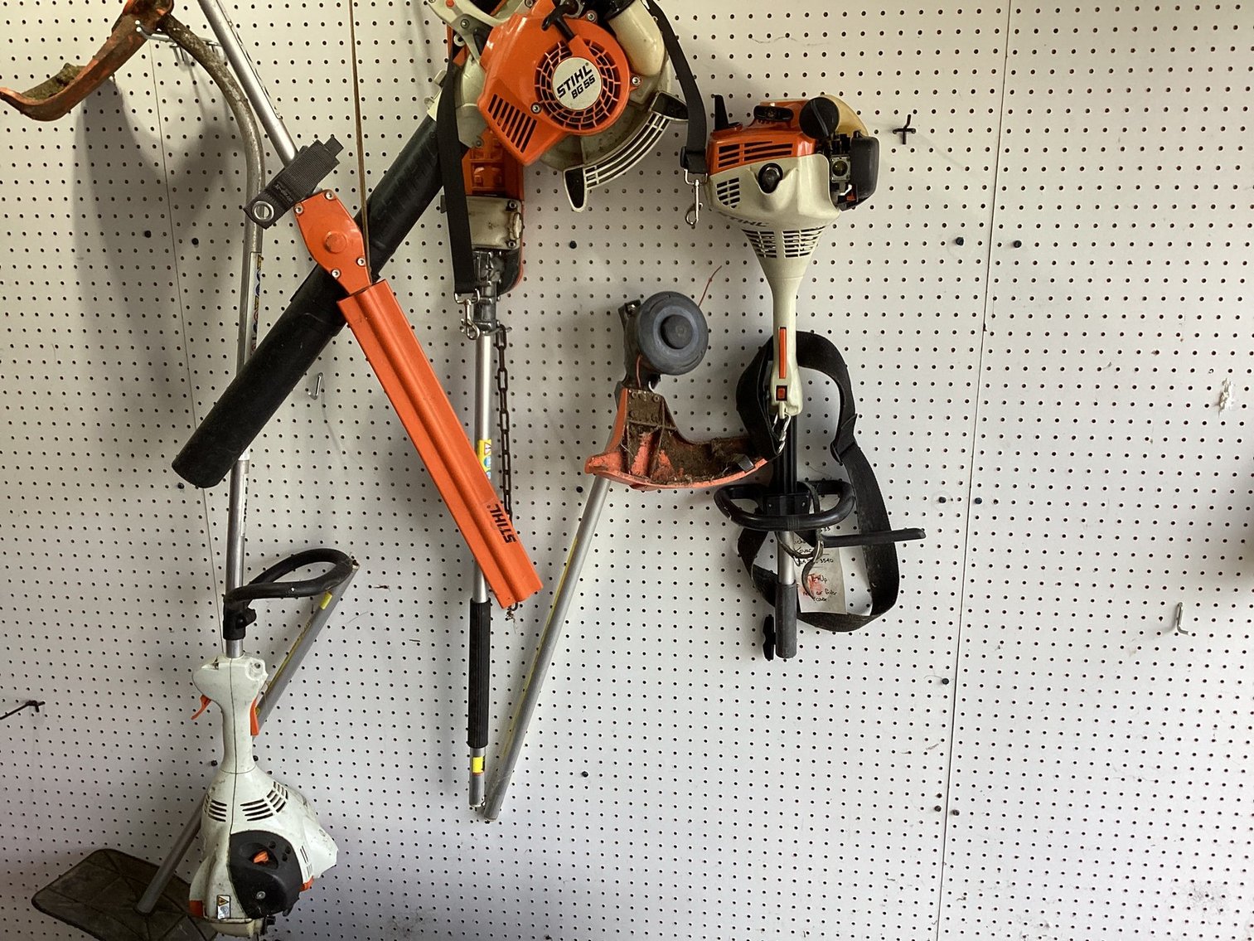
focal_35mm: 31
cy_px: 470
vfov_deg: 45.4
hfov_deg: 58.3
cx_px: 627
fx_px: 1123
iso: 40
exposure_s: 1/120
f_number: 2.4
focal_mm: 3.3
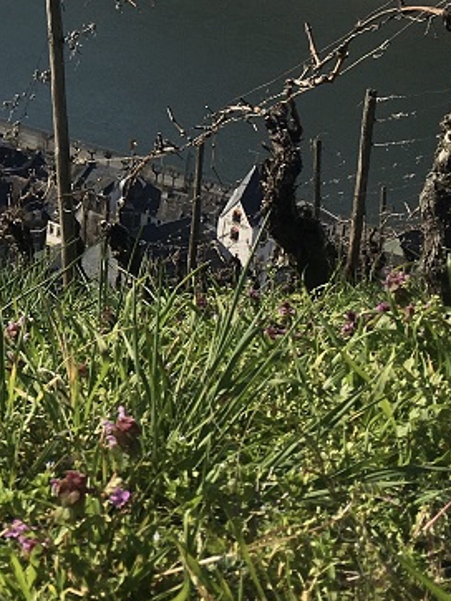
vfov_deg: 19.8
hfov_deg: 14.4
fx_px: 1669
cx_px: -219
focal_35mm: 96
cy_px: 0
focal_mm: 4.15
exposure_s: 1/2079
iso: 25
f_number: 2.2
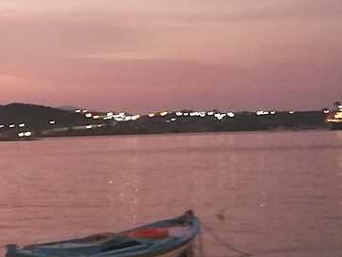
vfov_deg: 12.7
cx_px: 91
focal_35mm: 116
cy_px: 48
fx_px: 1146
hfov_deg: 16.9
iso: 800
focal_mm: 3.83
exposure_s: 1/14.3
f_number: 2.2
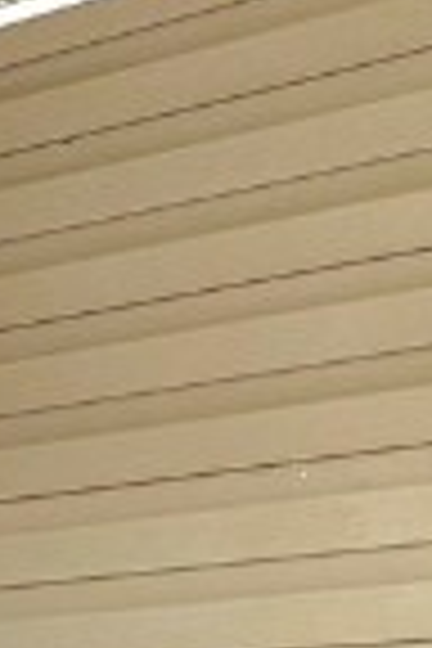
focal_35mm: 170
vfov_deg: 11.2
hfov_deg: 6.9
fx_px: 3060
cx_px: -1062
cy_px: 1170
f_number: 1.7
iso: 40
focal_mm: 6.3
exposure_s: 1/120
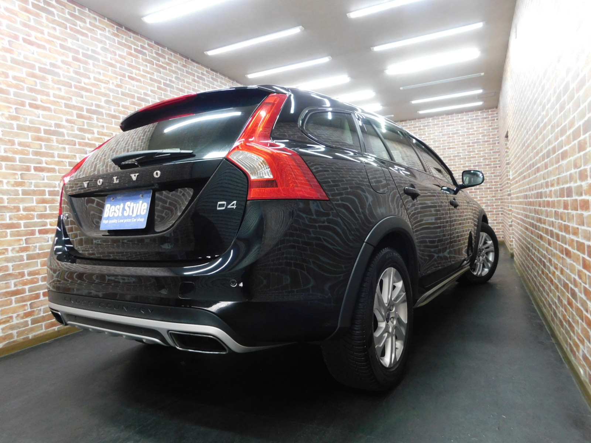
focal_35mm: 23
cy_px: 222
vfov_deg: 58.9
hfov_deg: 73.9
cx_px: 296
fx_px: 393
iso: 400
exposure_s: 1/25
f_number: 3
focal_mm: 4
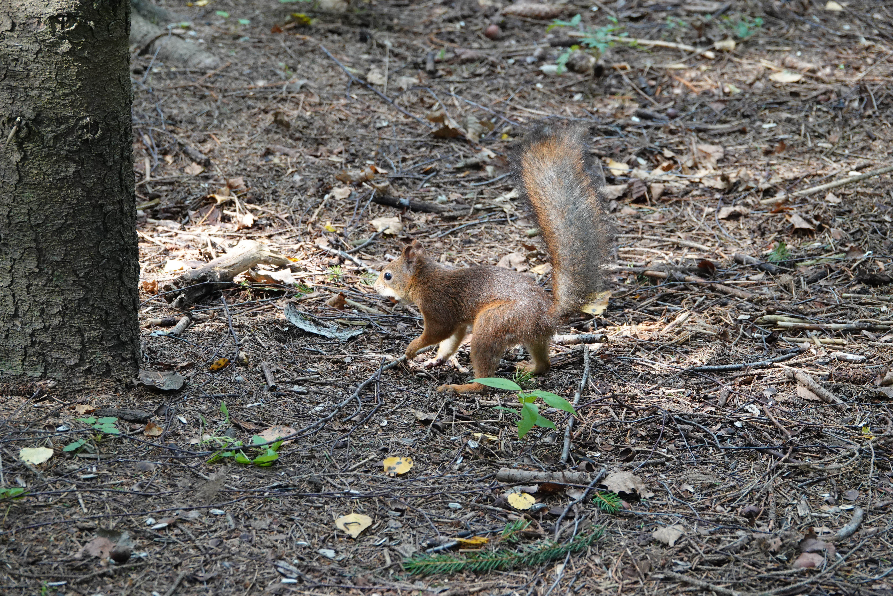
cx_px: 446
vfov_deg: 8.6
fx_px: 3944
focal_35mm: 159
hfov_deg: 12.9
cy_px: 298
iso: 800
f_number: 4
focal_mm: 58.29
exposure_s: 1/80
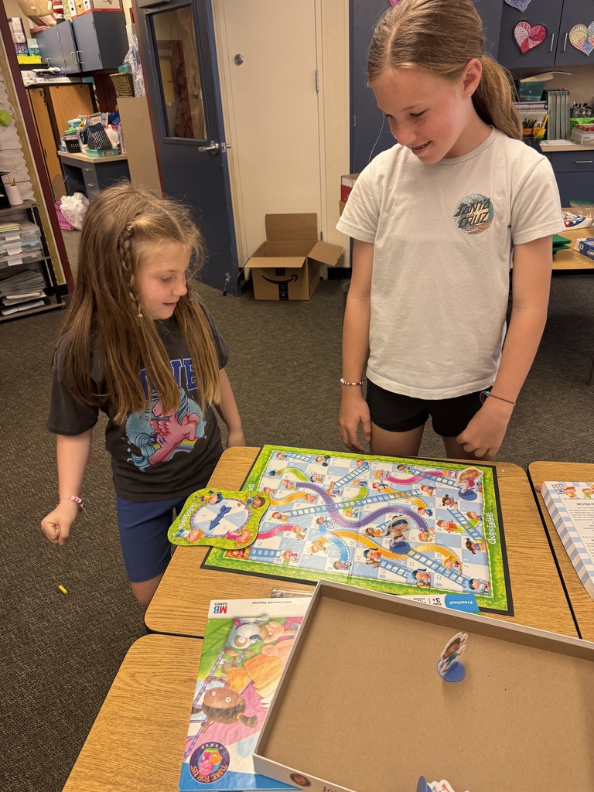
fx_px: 549
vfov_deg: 71.6
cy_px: 396
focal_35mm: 24
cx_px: 297
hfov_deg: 56.8
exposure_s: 1/120
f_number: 1.78
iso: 160
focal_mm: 6.76
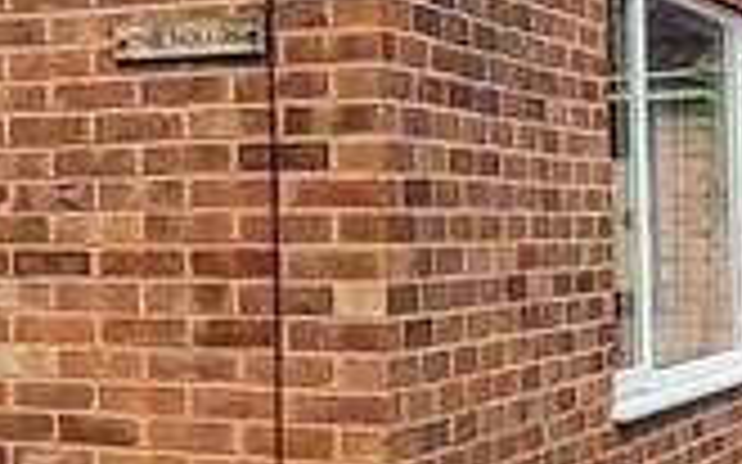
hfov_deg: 19.5
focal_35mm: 99
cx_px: -202
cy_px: 128
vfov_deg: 13.2
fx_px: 2001
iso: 50
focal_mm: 1.65
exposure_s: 1/920
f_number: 2.2
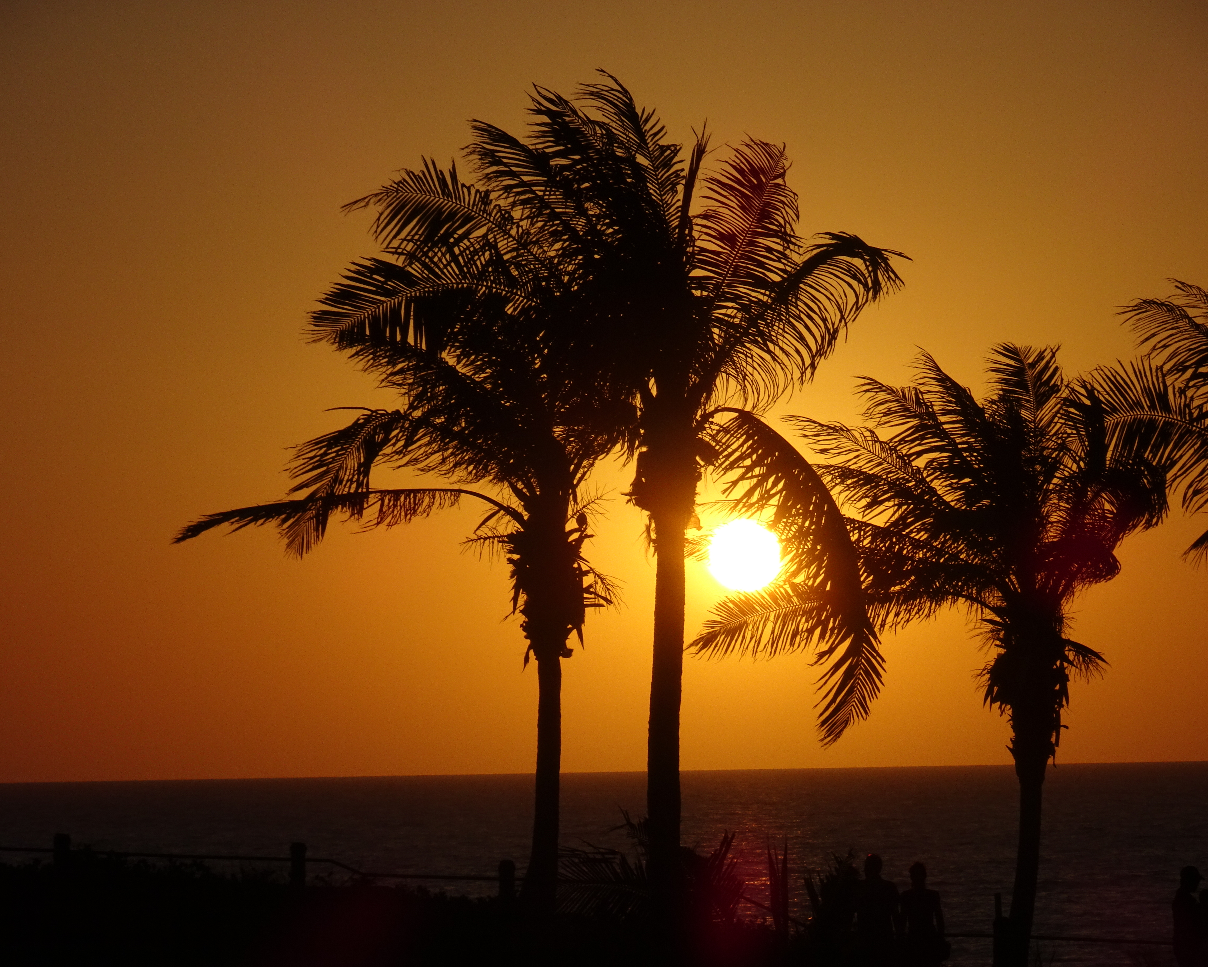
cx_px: 642
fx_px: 6829
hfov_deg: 10.1
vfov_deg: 8.1
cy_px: 483
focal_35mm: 191
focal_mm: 31.31
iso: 80
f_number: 5.6
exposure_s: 1/1600
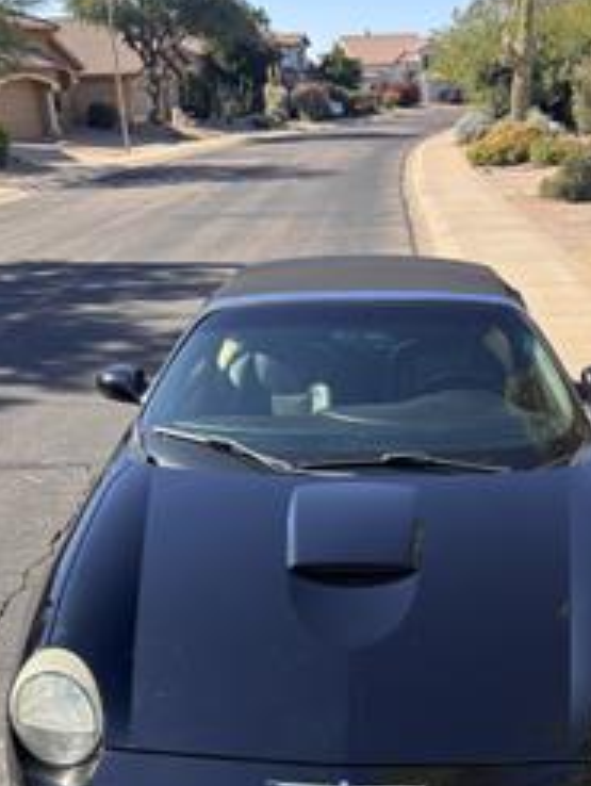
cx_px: 342
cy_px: 508
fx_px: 909
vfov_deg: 46.2
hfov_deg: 35.9
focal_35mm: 40
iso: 50
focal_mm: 5.96
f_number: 1.6
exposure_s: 1/851
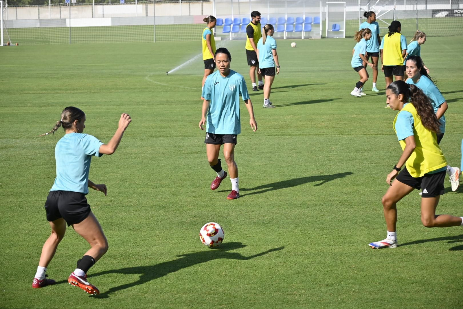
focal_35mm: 105
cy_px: 154
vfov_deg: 13.0
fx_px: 1350
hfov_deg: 19.5
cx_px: 232
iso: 125
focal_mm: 70
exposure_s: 1/1000
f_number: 4.8
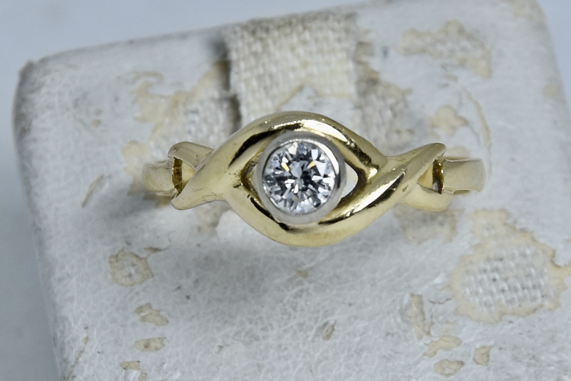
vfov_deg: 7.5
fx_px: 2912
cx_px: 307
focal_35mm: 184
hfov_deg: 11.2
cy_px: 178
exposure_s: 1/320
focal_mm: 105
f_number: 9
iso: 200
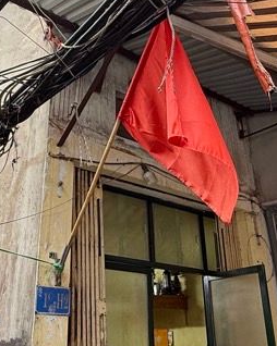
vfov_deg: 41.7
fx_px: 451
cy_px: 128
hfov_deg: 34.1
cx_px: 132
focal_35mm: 44
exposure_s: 1/99
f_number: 2.2
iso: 100
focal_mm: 2.22
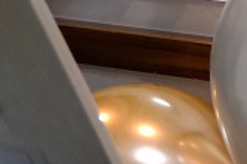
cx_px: 756
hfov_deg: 6.6
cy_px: -185
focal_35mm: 284
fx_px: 1947
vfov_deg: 4.7
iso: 2000
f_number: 4
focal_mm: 24.7
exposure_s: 1/50
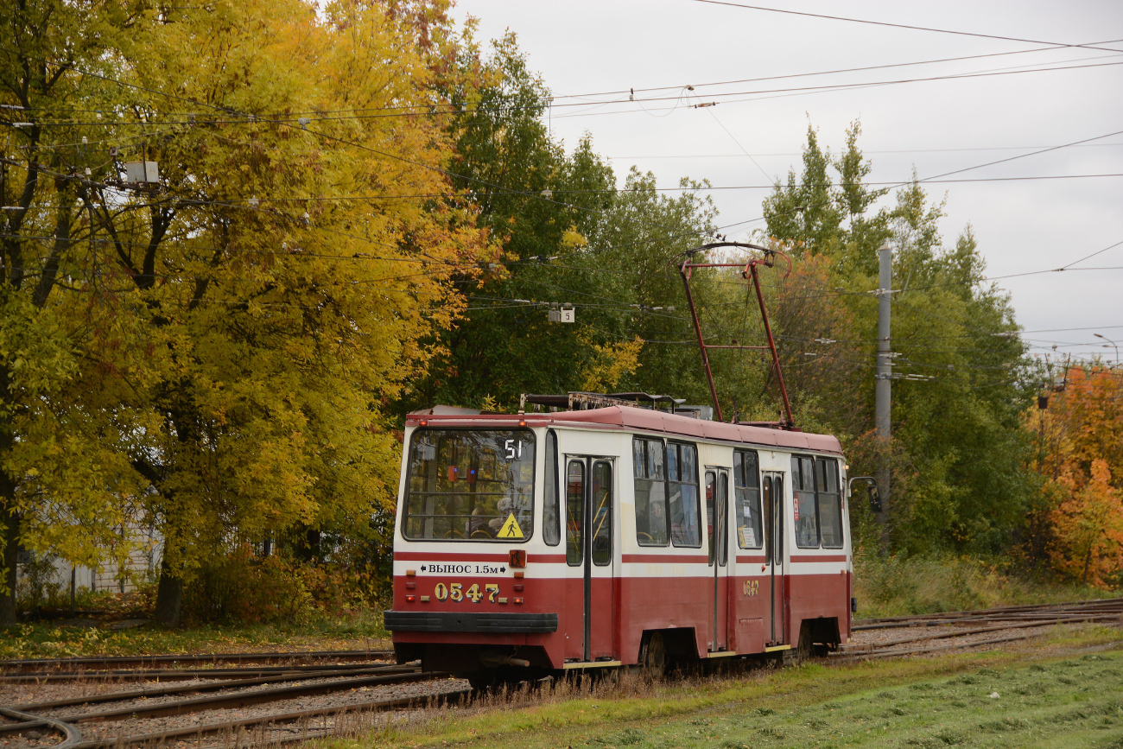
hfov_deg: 19.5
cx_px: 562
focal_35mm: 105
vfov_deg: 13.0
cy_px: 374
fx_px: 3276
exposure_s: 1/200
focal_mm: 70
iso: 200
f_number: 5
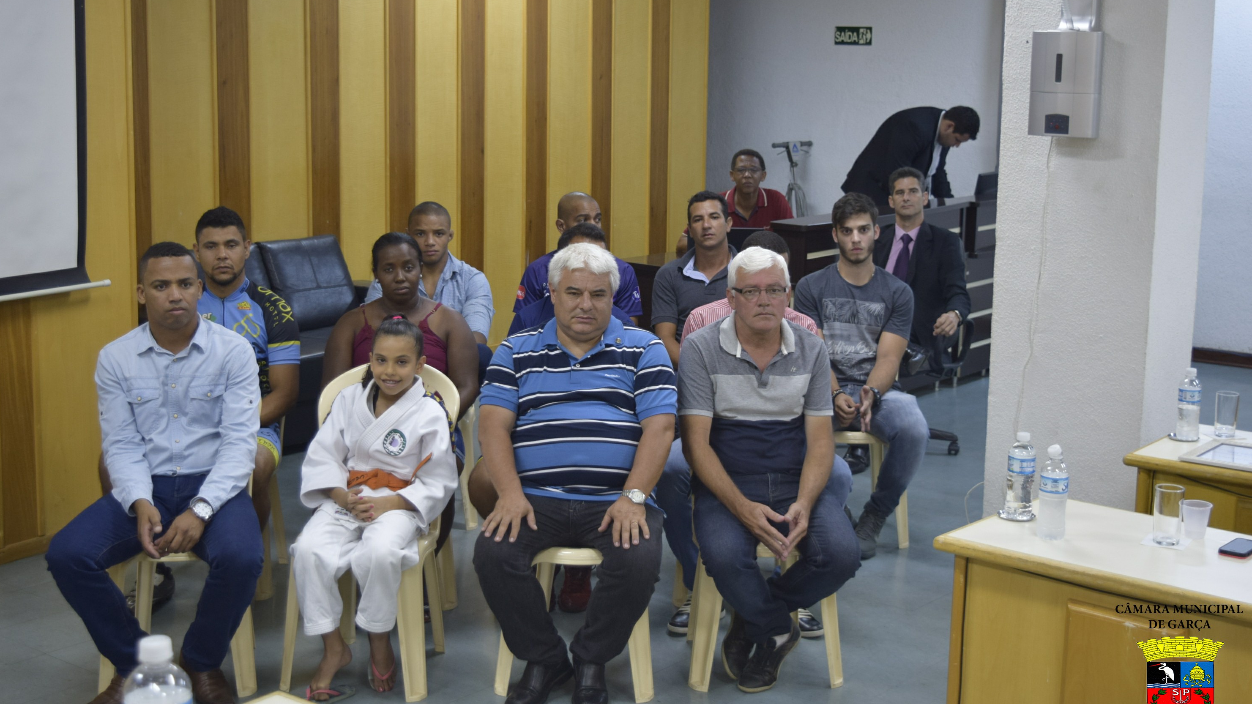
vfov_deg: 22.2
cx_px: 623
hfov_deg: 38.5
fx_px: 1793
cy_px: 322
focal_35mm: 54
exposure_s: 1/60
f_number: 4.5
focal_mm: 34
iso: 640
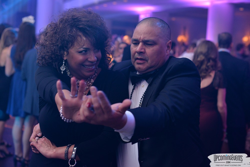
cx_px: 125
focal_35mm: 50
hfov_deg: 39.6
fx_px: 347
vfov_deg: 27.0
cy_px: 84
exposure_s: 1/80
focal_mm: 50
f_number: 3.5
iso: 2000
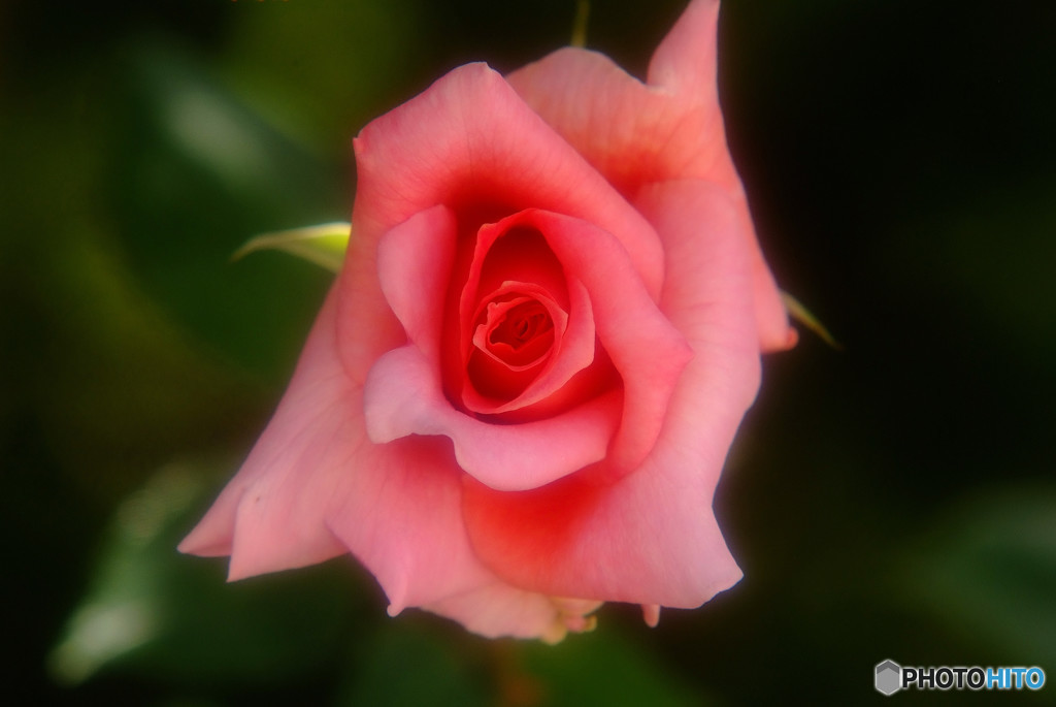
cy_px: 354
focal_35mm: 218
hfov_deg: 9.4
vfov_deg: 6.3
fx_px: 6401
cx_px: 528
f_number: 5.6
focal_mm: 145
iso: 400
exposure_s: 1/570
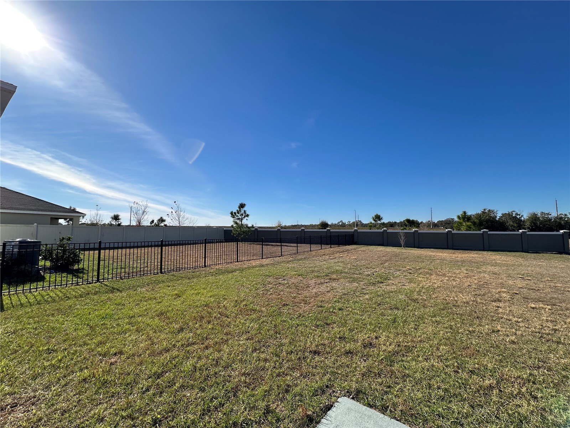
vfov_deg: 85.7
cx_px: 285
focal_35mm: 14
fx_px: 231
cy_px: 214
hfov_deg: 102.1
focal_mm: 2.22
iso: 50
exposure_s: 1/1531
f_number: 2.2
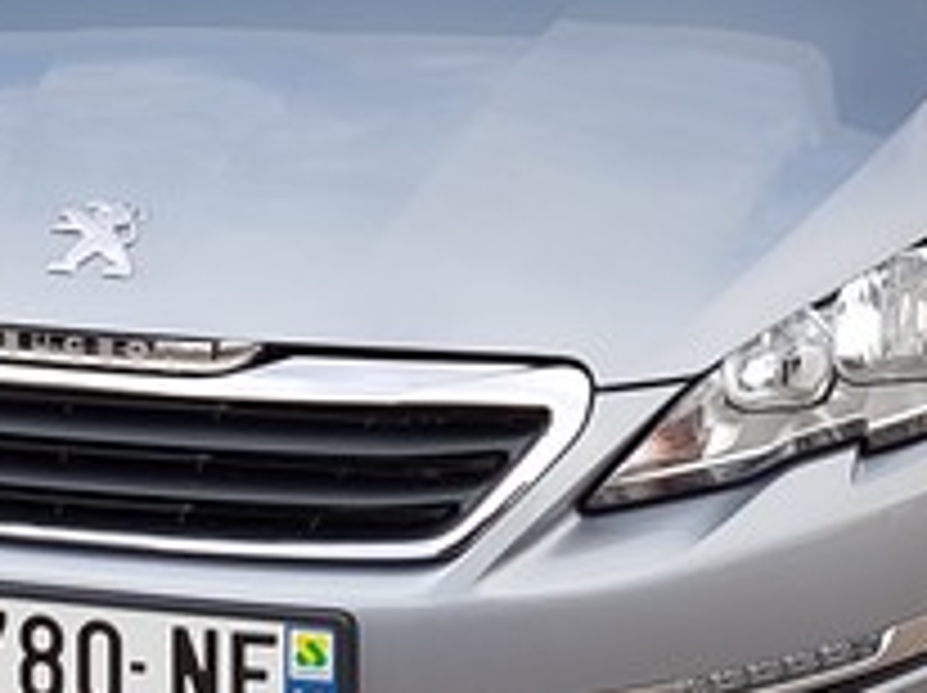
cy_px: 238
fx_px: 2702
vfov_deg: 14.6
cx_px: 292
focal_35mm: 101
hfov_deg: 19.4
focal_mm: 4.2
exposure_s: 1/250
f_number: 1.7
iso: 40
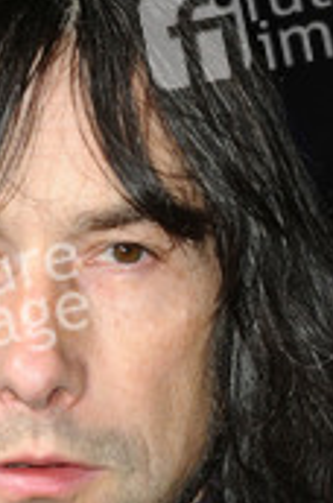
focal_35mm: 577
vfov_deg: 3.6
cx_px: 25
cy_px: 459
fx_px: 8040
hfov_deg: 2.4
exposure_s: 1/200
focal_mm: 165
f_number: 4.5
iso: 320
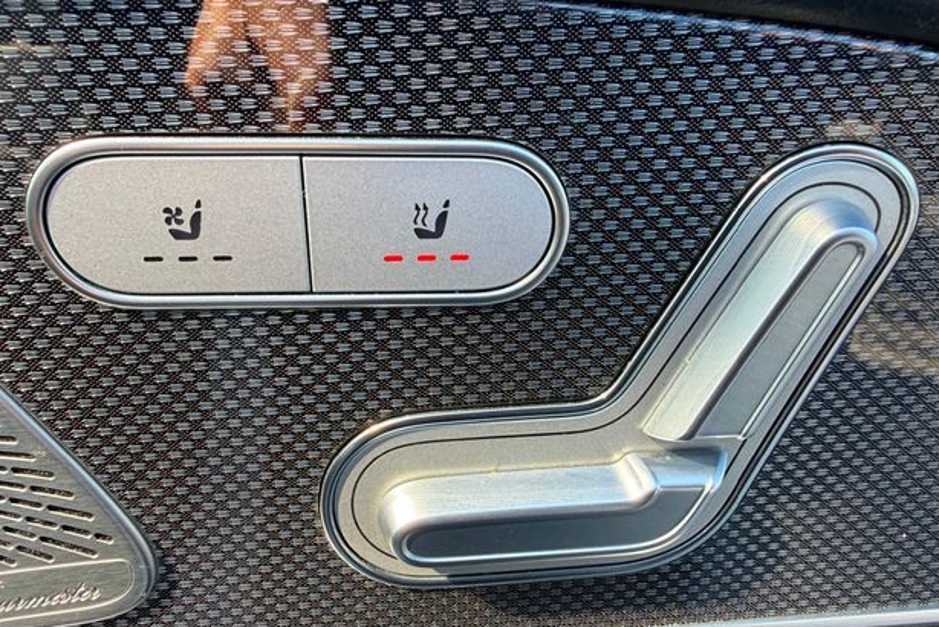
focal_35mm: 26
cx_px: 482
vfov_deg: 49.6
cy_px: 326
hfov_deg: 69.4
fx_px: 678
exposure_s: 1/109
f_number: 2.2
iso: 50
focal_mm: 2.22
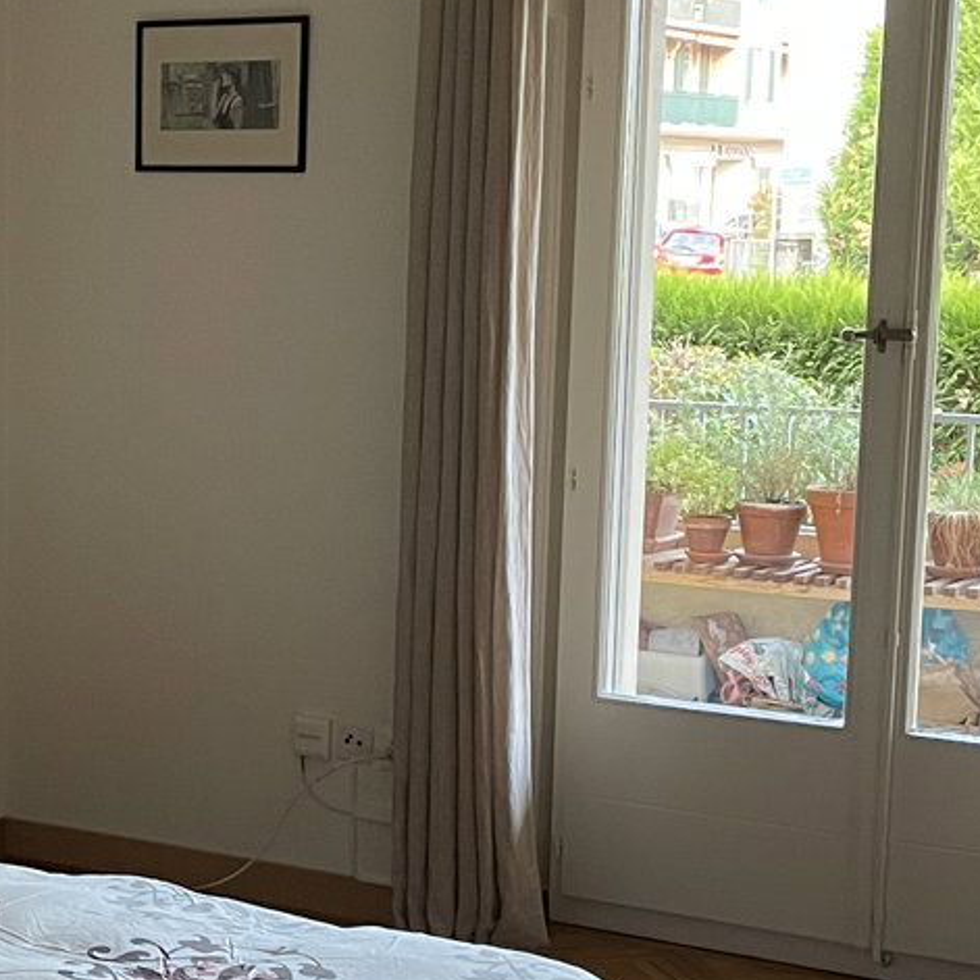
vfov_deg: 22.2
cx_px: 25
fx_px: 2498
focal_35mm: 78
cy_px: 593
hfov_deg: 21.5
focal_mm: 4.2
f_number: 1.6
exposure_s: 1/57
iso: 500
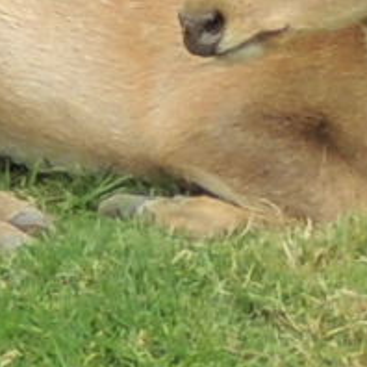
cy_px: -135
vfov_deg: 1.9
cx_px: 219
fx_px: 10951
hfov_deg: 1.9
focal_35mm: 913
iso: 100
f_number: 4.6
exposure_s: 1/320
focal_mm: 35.6
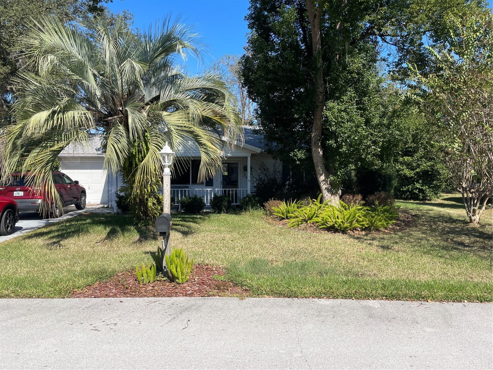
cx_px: 246
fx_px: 370
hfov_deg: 67.3
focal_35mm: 26
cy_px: 185
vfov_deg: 53.1
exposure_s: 1/2681
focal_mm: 4.2
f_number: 1.6
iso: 32
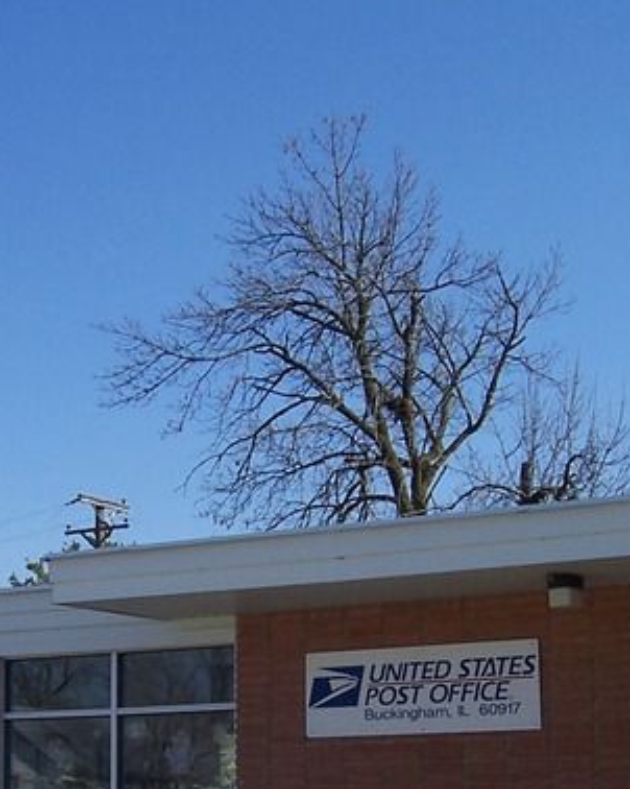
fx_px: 1889
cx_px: 221
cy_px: 571
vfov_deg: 23.4
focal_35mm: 81
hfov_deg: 18.9
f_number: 5.6
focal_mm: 5.6
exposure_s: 1/500
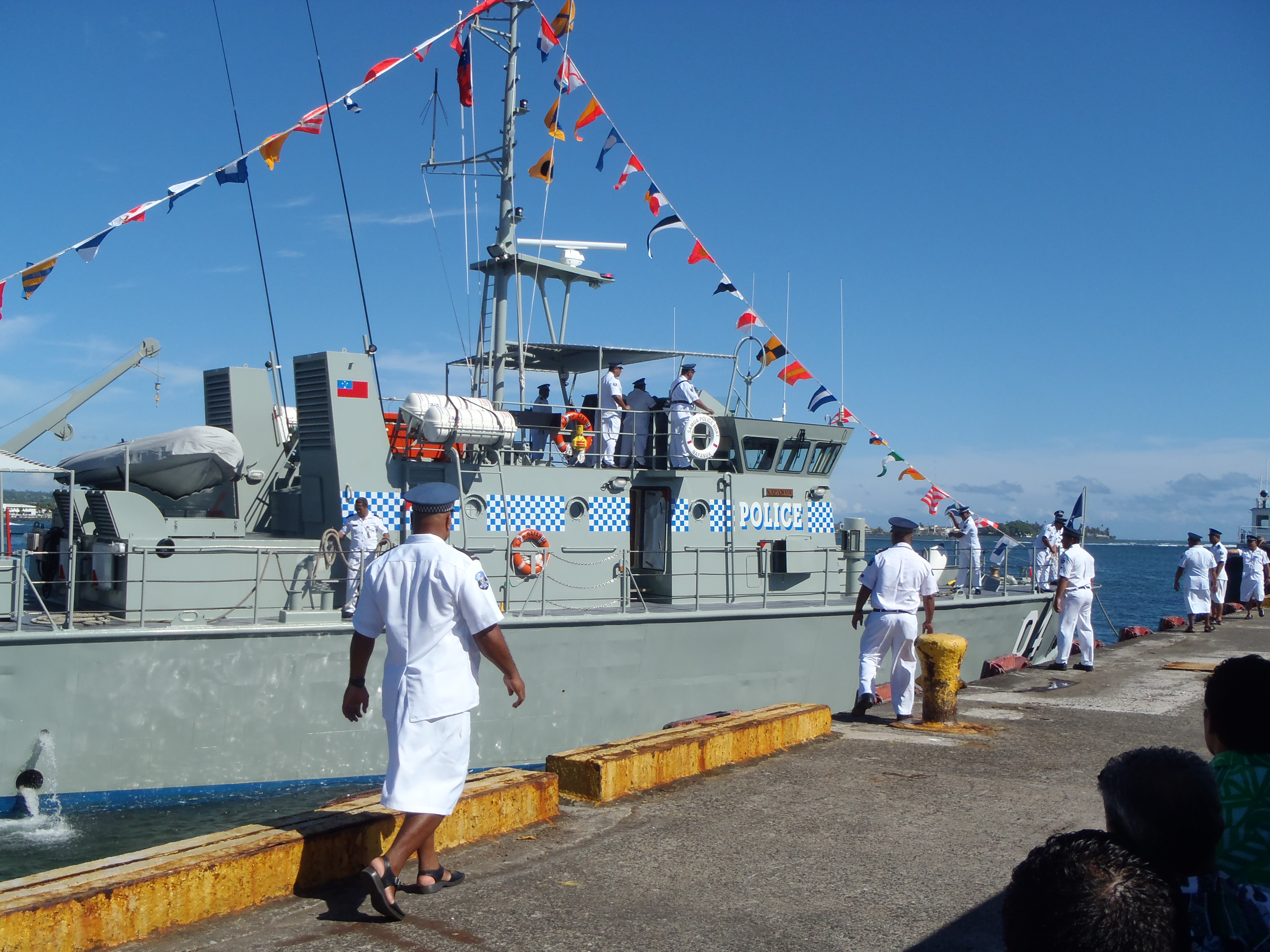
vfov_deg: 37.7
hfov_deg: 49.0
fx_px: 1394
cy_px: 476
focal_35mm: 38
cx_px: 635
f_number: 4.6
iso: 80
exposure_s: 1/800
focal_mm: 6.83
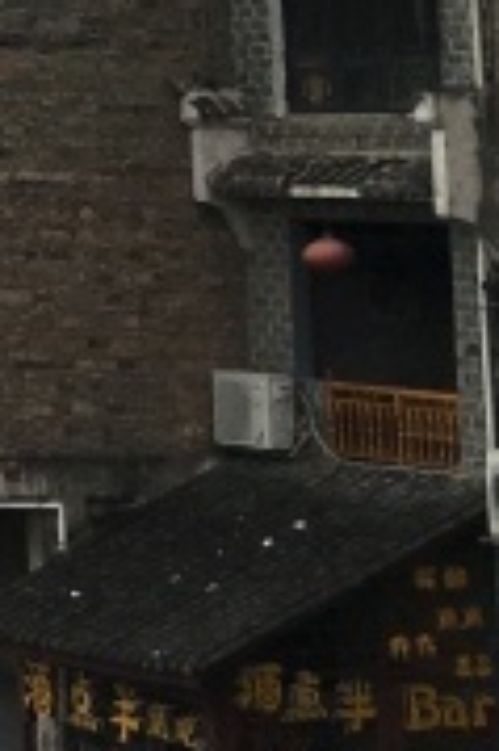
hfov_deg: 6.8
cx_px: -1212
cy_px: -289
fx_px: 3604
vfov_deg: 11.5
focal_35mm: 173
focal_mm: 4.15
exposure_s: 1/905
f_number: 2.2
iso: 25
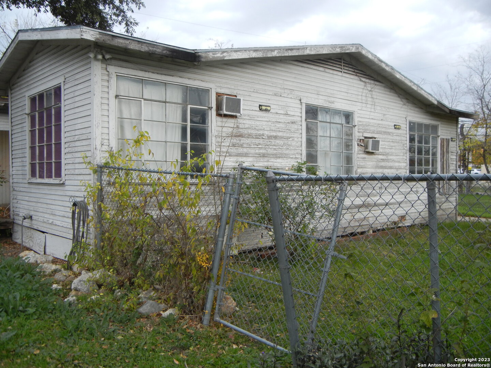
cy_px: 184
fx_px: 482
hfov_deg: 54.0
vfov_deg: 41.8
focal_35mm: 34
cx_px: 246
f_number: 3.6
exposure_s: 1/60.1
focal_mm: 6.2
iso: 160
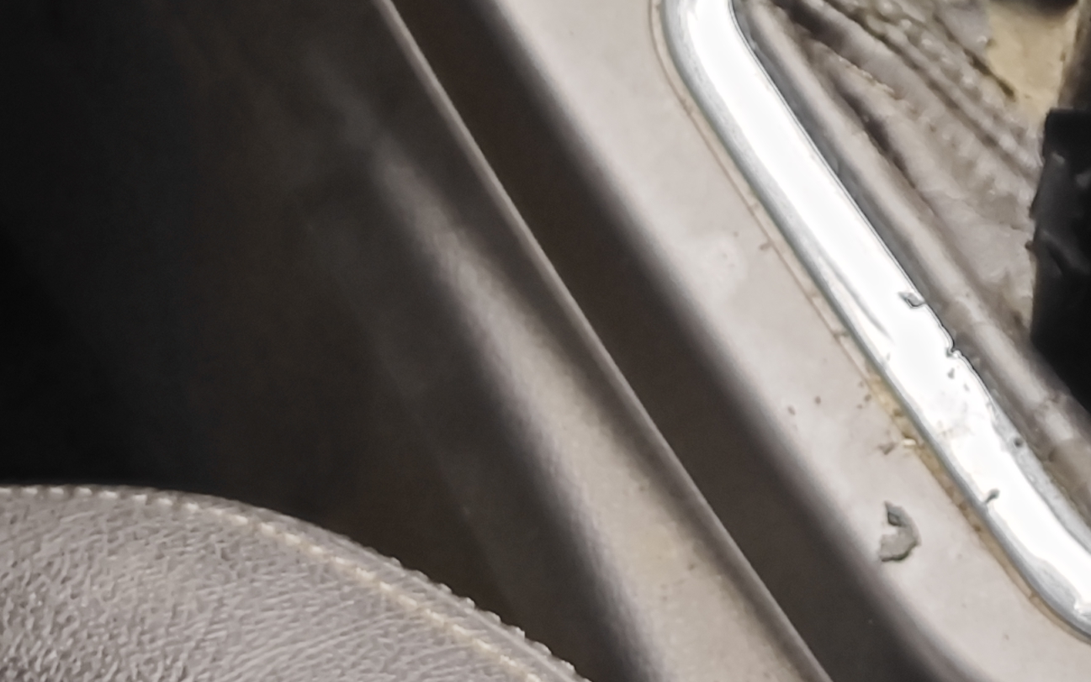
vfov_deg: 8.2
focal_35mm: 154
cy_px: -544
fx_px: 4580
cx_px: 1307
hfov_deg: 13.2
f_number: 1.9
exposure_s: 1/25
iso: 2000
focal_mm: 8.7
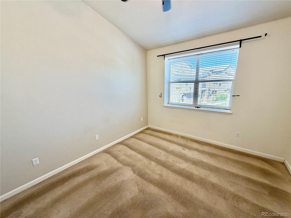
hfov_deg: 102.1
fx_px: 118
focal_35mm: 14
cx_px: 146
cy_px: 109
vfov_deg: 85.7
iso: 160
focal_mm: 2.22
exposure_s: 1/121
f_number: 2.2
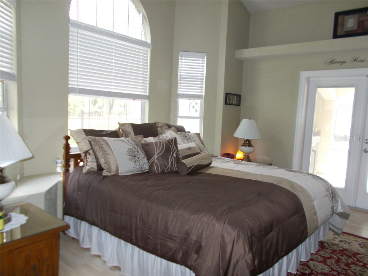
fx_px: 276
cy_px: 138
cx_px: 184
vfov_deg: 53.1
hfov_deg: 67.3
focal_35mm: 26
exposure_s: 1/25
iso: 250
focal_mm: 4.6
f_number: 3.2
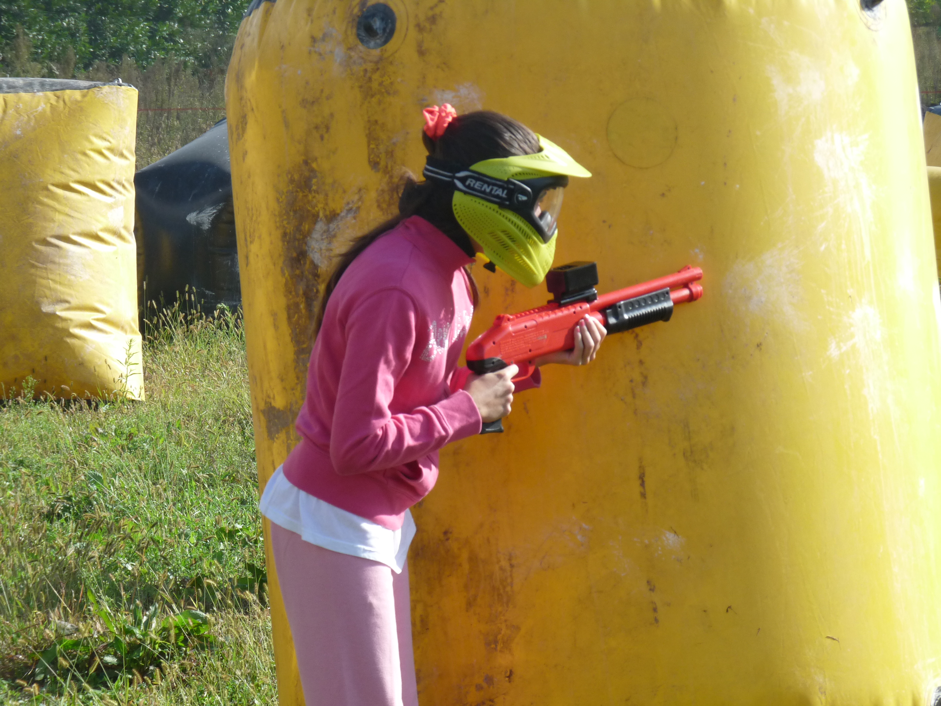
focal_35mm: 188
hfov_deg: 10.5
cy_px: 353
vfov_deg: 7.9
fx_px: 5111
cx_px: 470
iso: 160
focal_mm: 33.5
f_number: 5.6
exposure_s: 1/400
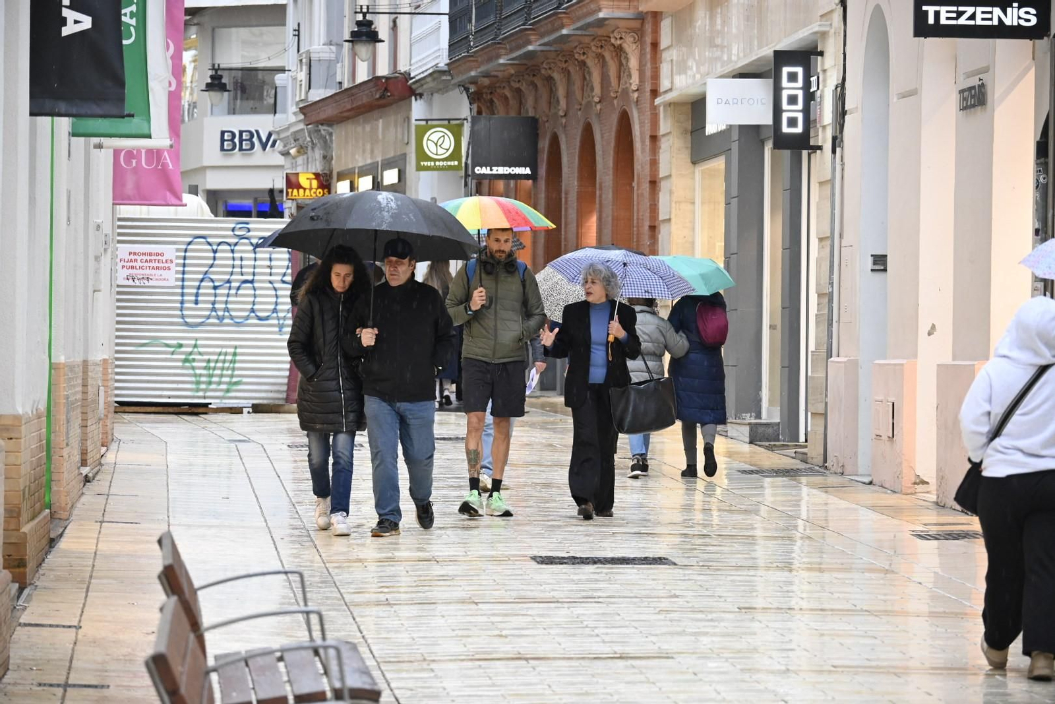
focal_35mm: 158
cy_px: 352
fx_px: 4616
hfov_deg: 13.0
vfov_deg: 8.7
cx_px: 528
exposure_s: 1/250
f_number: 5
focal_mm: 105
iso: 2000
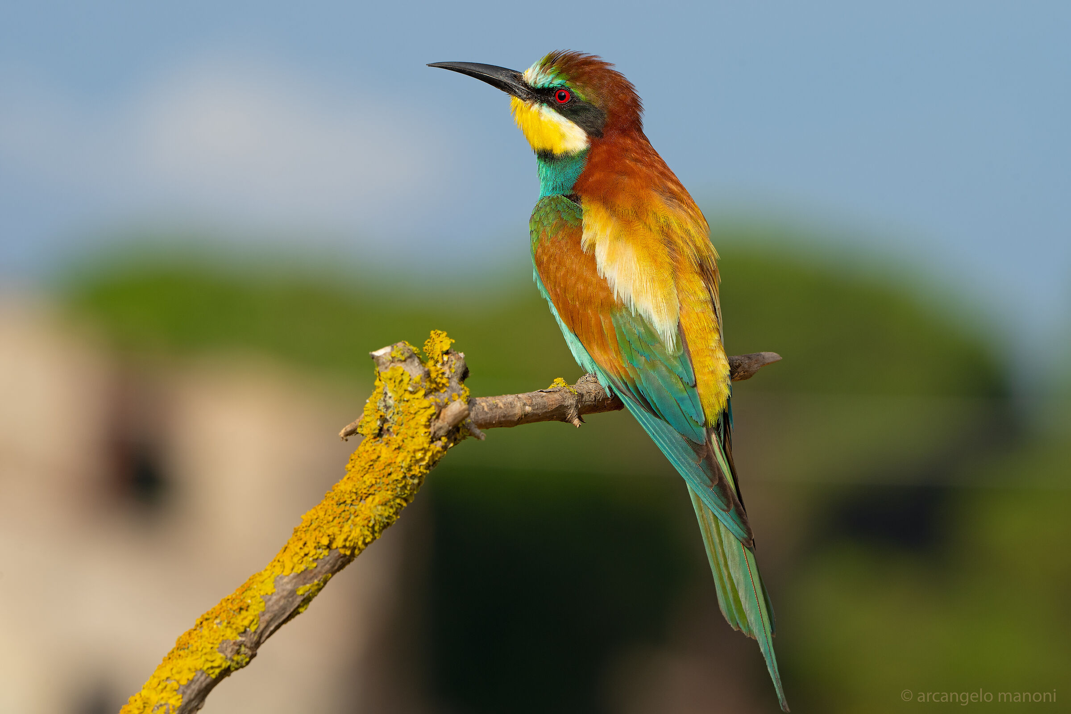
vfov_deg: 3.2
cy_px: 357
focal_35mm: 430
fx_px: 12791
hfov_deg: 4.8
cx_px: 536
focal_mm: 430
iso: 400
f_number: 13
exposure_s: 1/320
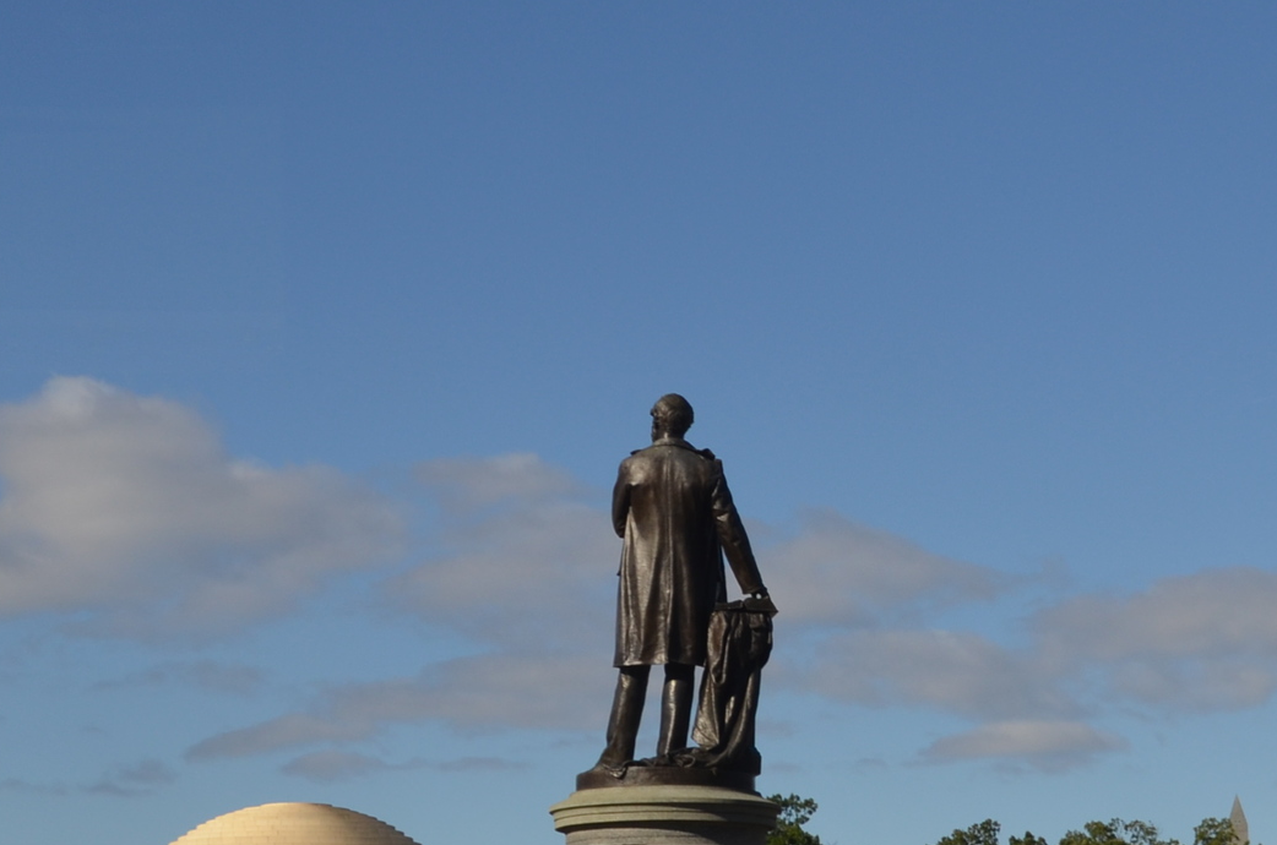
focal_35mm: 108
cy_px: 621
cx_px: 866
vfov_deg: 12.6
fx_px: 3823
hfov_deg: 18.9
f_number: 6.3
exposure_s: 1/160
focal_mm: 30
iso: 200
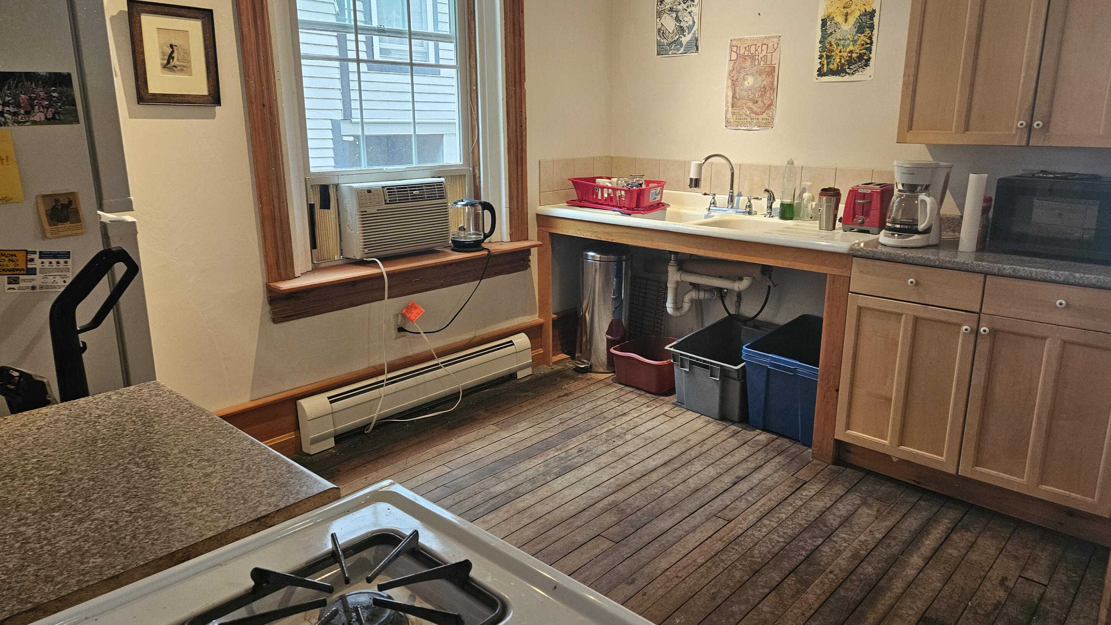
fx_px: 766
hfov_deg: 71.9
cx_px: 573
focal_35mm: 26
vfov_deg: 44.4
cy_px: 291
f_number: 1.8
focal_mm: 5.4
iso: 200
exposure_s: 1/120
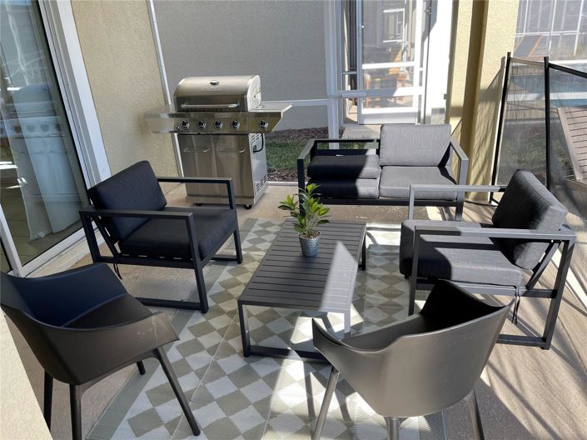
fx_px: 441
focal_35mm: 26
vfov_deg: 53.0
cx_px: 294
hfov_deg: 67.3
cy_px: 220
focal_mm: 5.1
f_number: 1.6
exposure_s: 1/258
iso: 32
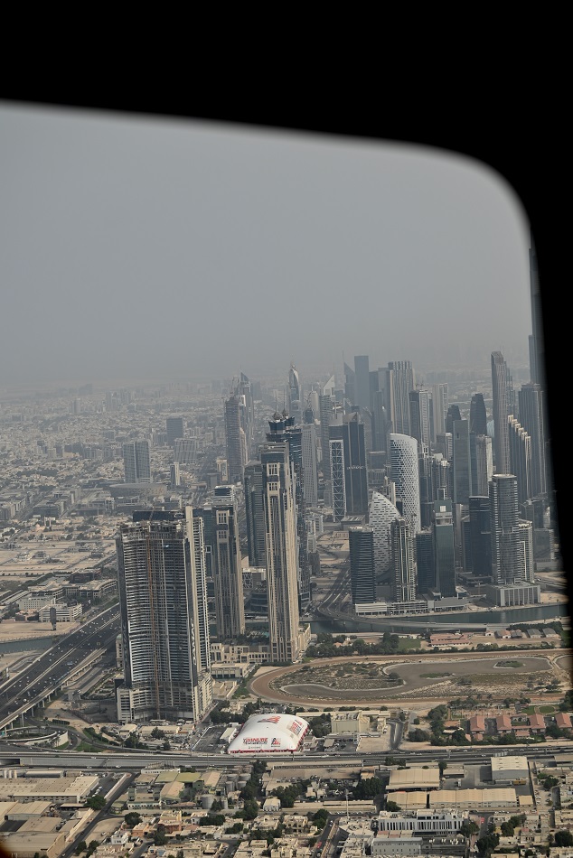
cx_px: 286
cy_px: 429
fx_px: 1789
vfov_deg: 27.0
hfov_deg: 18.2
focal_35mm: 75
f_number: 6.3
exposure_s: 1/500
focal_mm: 75
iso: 100
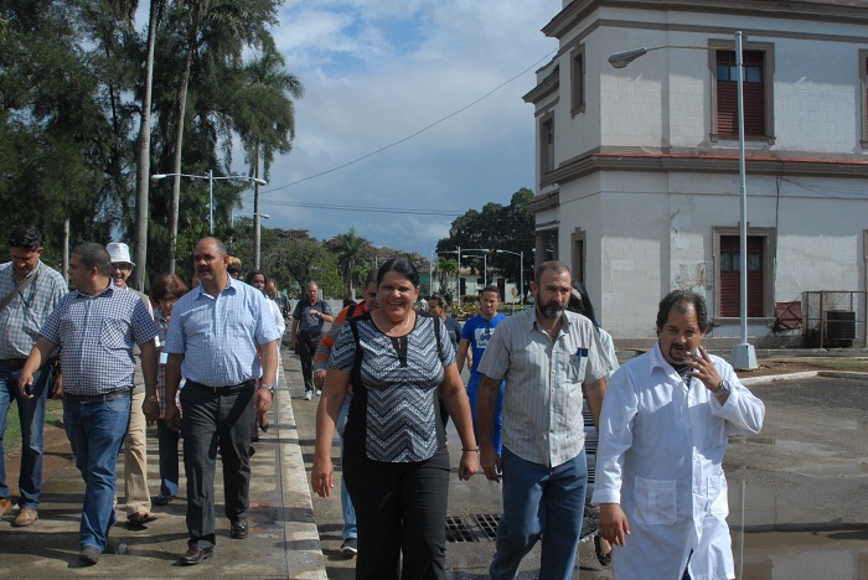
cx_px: 434
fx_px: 1013
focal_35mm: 42
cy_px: 290
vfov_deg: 32.0
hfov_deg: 46.4
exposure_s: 1/500
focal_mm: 28
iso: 500
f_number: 11
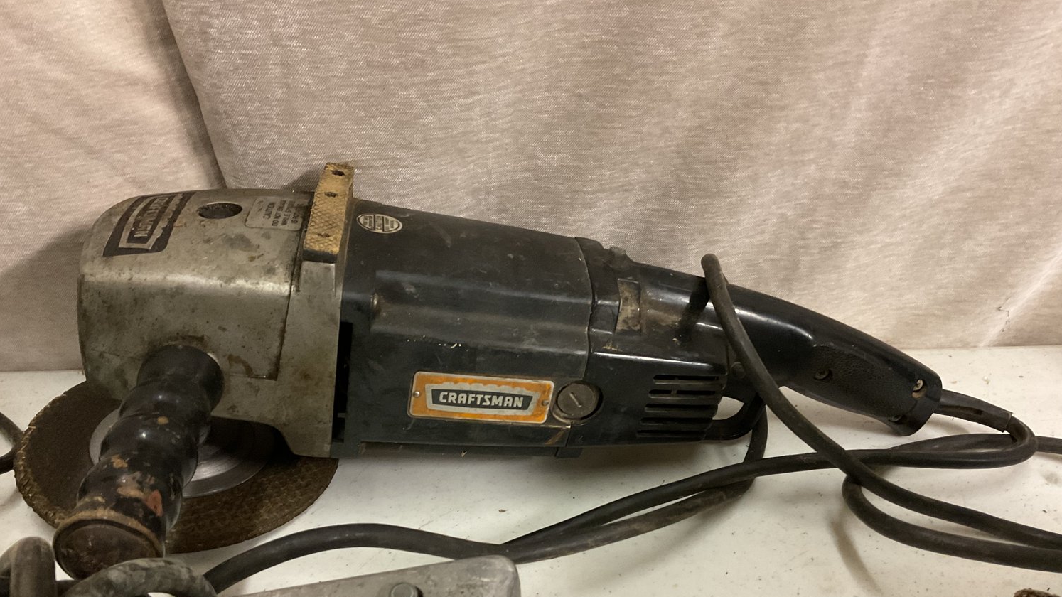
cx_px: 525
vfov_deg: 36.3
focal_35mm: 32
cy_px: 397
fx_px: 901
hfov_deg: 61.0
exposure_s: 1/30
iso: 320
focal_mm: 3
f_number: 1.8
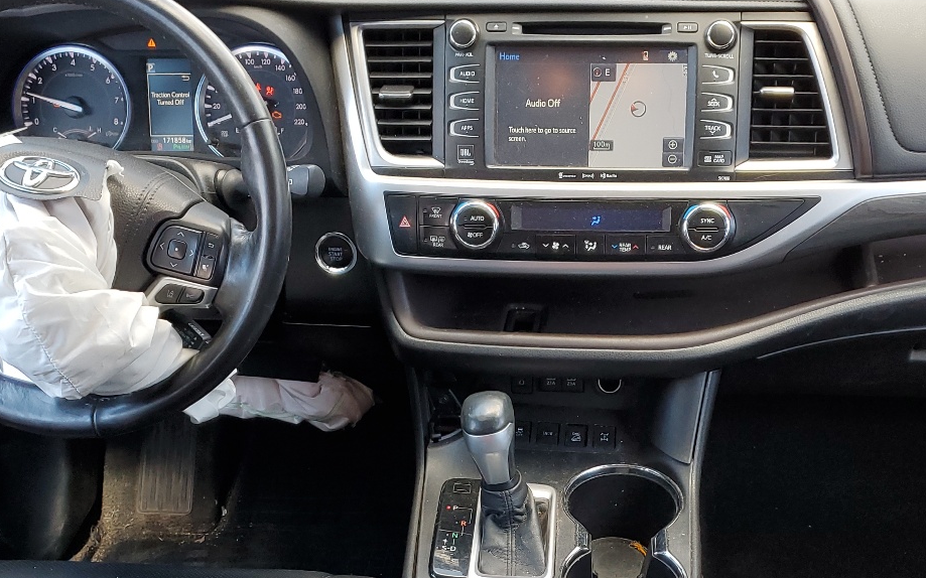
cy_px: 440
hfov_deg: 41.6
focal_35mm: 48
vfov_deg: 26.5
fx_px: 1211
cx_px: 559
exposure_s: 1/120
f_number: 1.5
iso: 57
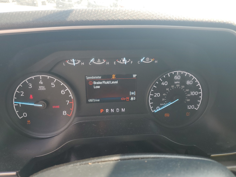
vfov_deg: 53.1
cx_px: 118
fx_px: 177
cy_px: 88
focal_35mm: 26
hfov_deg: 67.3
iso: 50
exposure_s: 1/270
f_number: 1.5
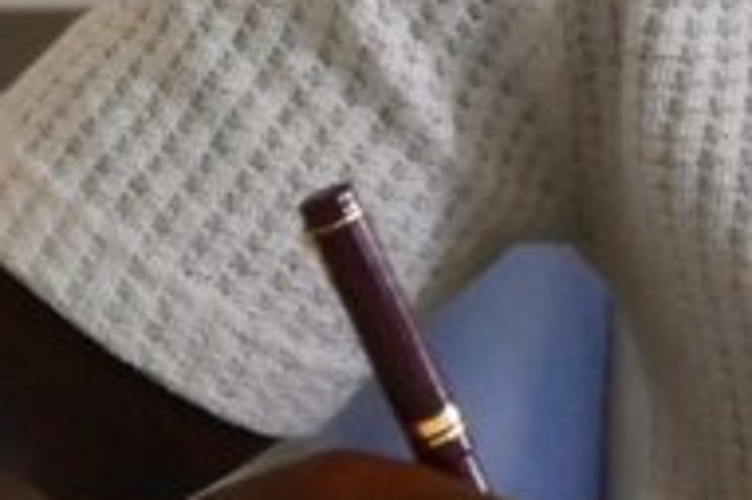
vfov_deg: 4.7
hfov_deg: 6.9
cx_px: 1488
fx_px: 6073
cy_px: -260
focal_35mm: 291
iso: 6400
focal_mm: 44
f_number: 5
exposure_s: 1/640
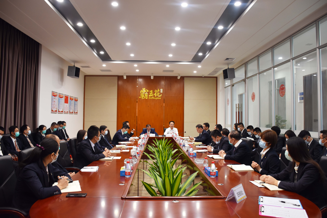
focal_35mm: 27
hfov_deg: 67.4
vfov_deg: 47.9
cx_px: 164
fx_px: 245
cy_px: 109
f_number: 4
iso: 800
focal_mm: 18
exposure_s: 1/60
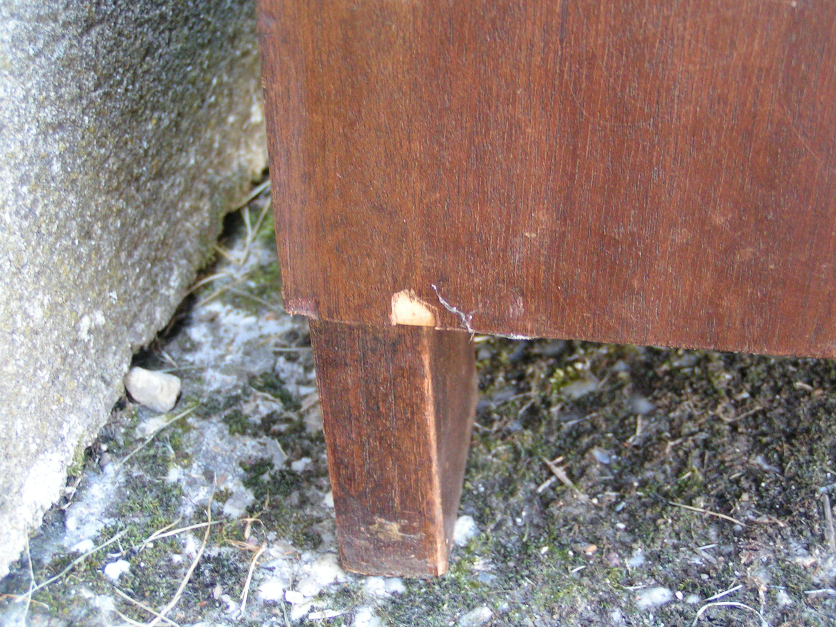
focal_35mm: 57
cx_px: 418
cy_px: 314
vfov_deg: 25.7
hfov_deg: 33.8
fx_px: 1377
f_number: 3.2
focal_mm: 8.7
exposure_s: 1/40
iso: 200
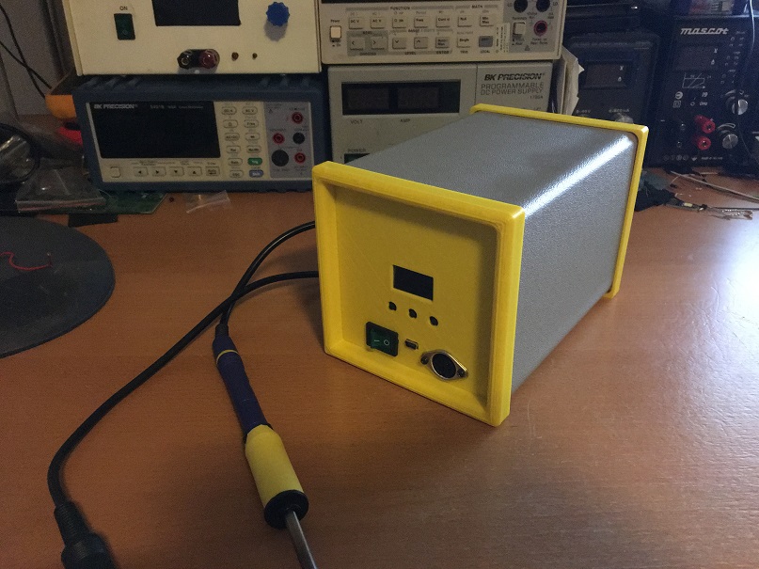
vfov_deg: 48.2
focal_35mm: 29
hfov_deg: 61.7
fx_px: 636
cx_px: 380
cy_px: 284
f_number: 2.2
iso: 500
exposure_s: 1/17
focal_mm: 4.15
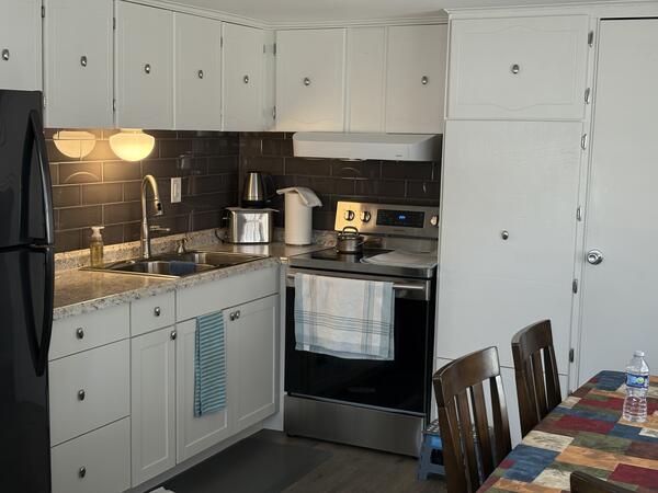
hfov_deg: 36.8
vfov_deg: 28.0
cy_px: 246
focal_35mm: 52
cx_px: 329
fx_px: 988
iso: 80
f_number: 1.6
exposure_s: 1/84
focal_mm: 5.96
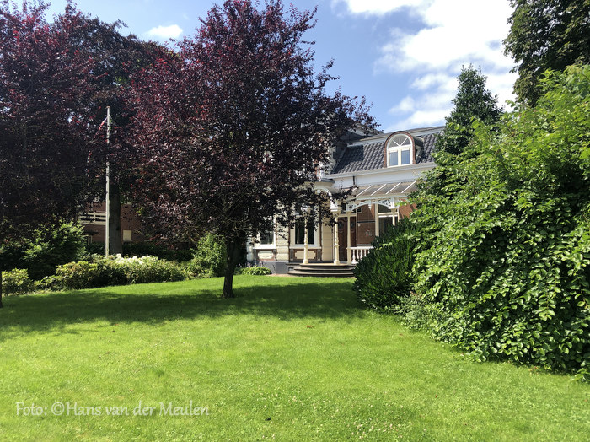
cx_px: 295
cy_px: 221
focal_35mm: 28
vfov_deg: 49.7
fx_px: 477
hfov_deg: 63.5
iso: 20
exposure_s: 1/852
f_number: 1.8
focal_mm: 3.99
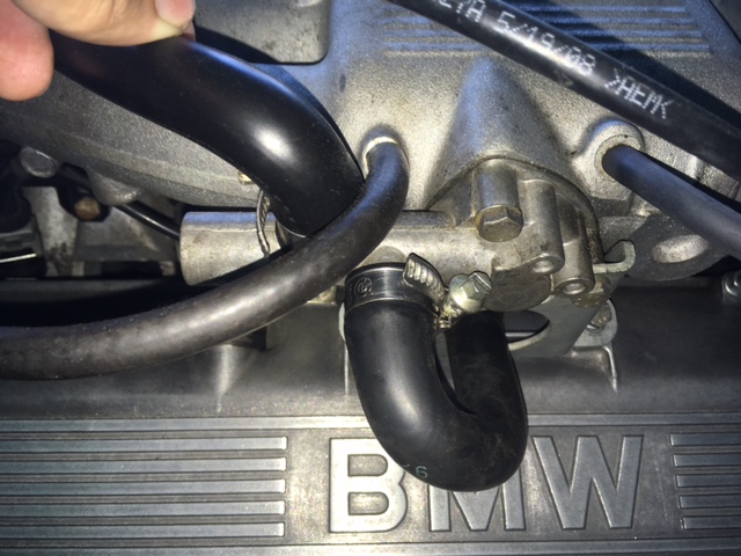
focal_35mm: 29
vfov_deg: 48.2
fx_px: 621
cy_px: 278
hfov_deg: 61.7
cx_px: 370
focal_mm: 4.15
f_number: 2.2
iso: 25
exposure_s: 1/46
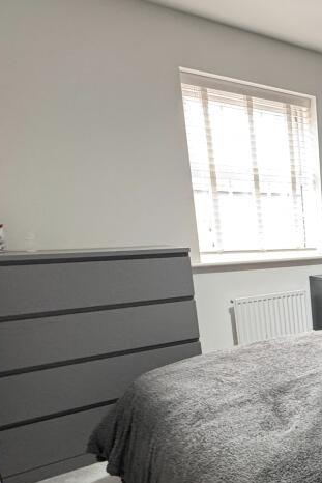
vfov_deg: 58.1
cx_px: 456
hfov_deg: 29.4
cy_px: 299
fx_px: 429
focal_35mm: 32
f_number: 2.2
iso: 400
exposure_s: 1/50
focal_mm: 2.22
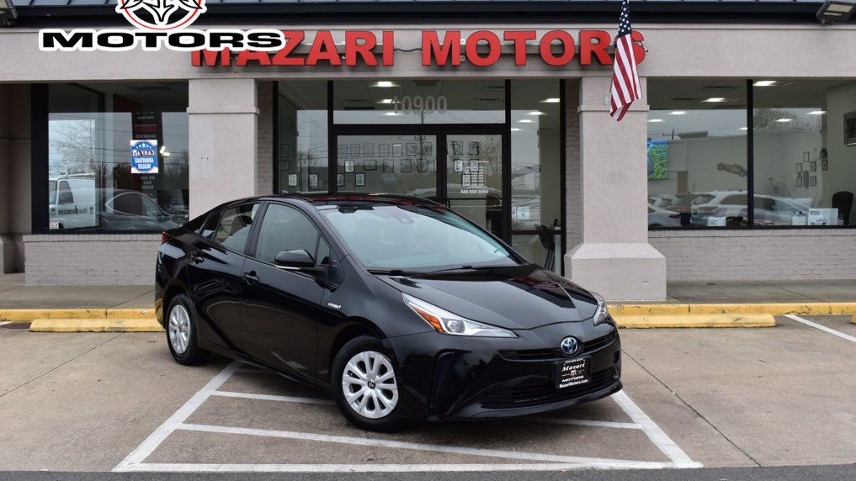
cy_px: 204
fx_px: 897
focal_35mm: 40
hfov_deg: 51.0
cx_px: 428
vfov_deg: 30.0
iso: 400
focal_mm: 25
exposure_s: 1/100
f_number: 9
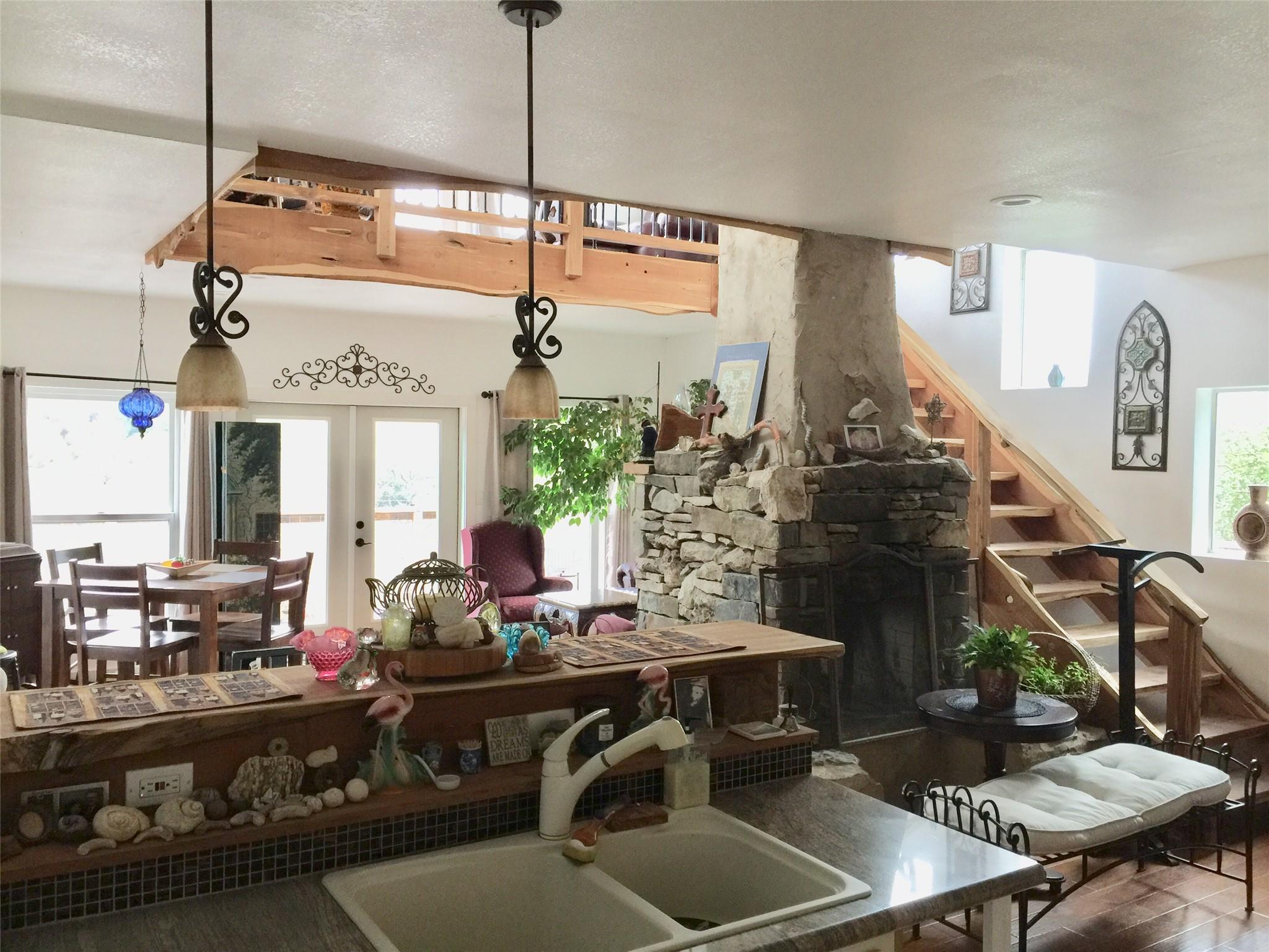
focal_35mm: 29
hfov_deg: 61.7
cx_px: 634
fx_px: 1063
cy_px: 476
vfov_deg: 48.2
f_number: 2.2
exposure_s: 1/15
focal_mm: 4.15
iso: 50
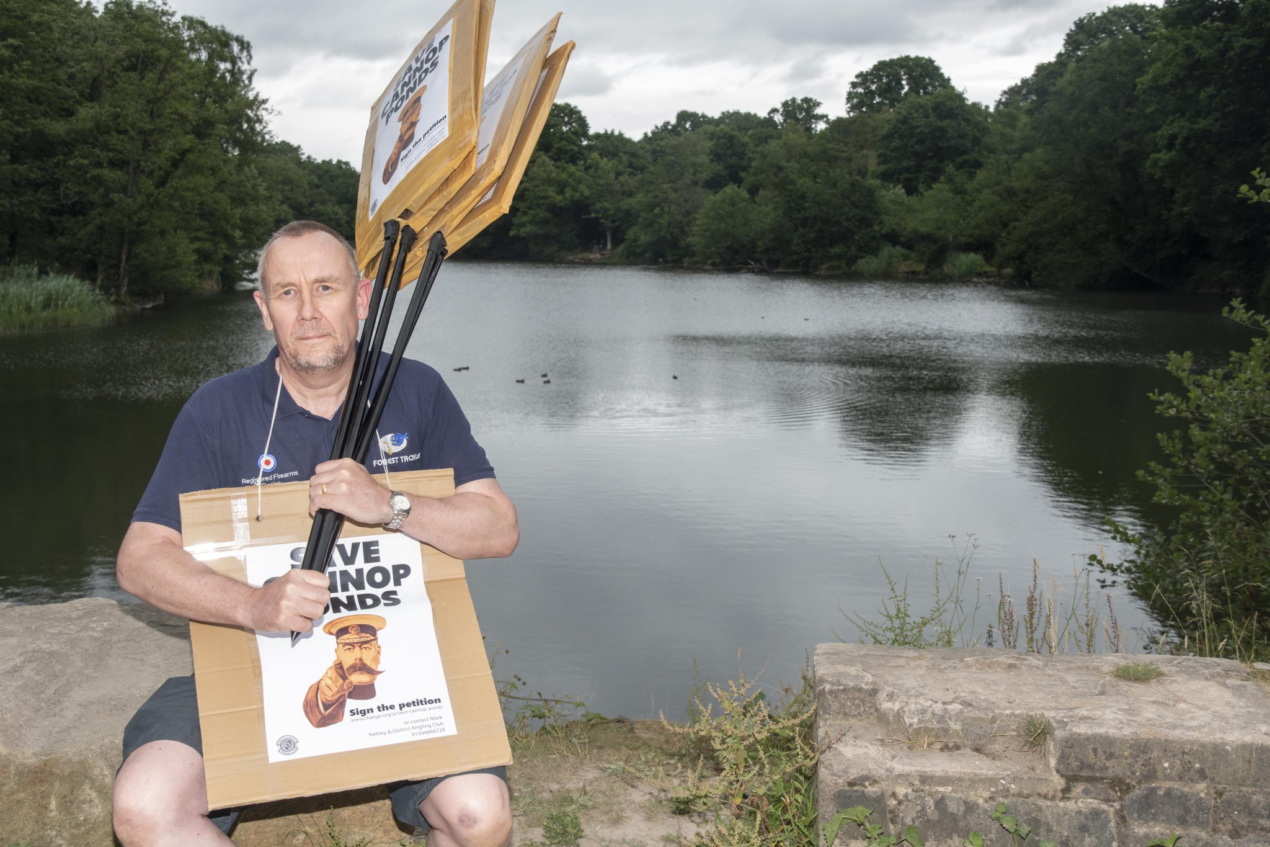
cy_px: 424
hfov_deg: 47.9
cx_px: 635
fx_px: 1429
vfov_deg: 33.0
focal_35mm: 40
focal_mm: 27
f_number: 5.6
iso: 500
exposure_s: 1/250
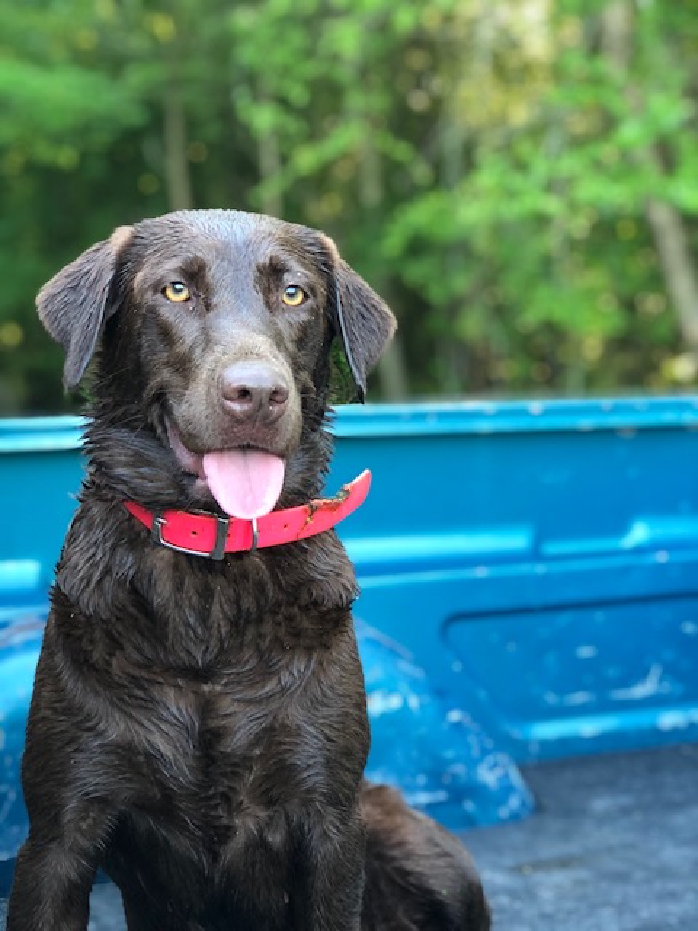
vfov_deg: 33.8
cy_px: 466
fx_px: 1532
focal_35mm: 57
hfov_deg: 25.7
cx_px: 349
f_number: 2.8
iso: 100
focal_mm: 6.6
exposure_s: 1/30
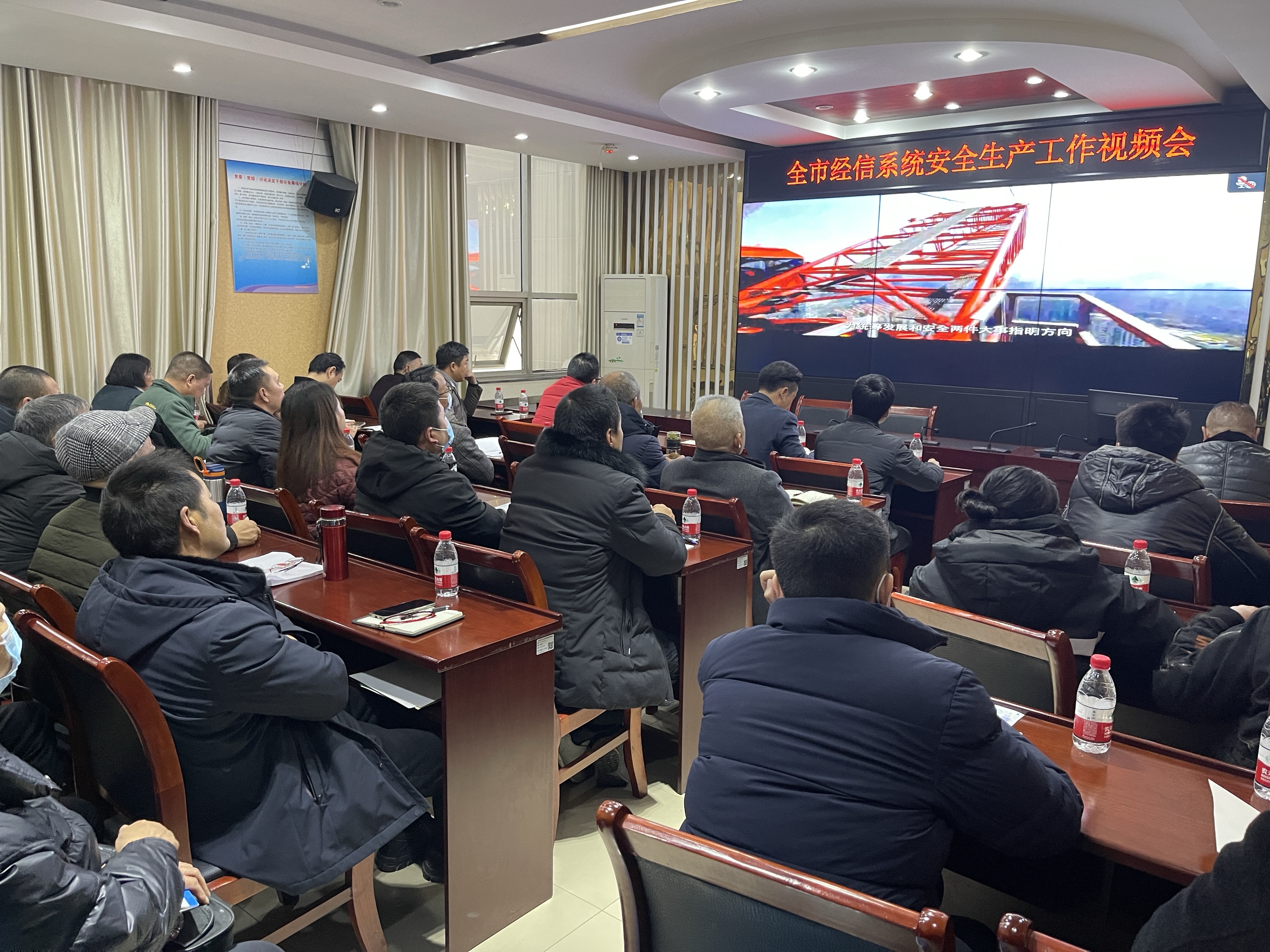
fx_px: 917
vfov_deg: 54.9
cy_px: 476
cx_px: 635
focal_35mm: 25
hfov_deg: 69.4
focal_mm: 5.1
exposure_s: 1/60
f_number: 1.6
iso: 320
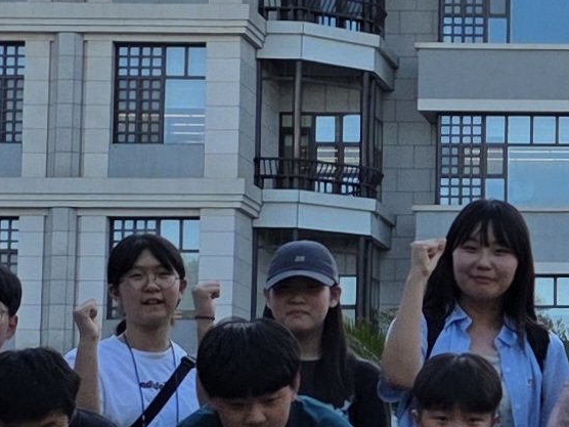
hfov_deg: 11.4
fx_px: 2696
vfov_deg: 9.0
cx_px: 920
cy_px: 314
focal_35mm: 164
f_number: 1.7
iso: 80
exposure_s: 1/5000
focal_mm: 6.3
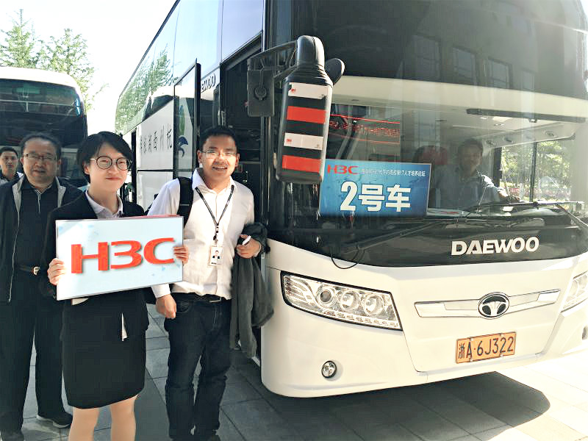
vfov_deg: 48.2
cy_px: 220
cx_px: 294
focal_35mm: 29
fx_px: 493
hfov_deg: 61.7
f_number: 2.2
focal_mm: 4.15
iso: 25
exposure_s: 1/469
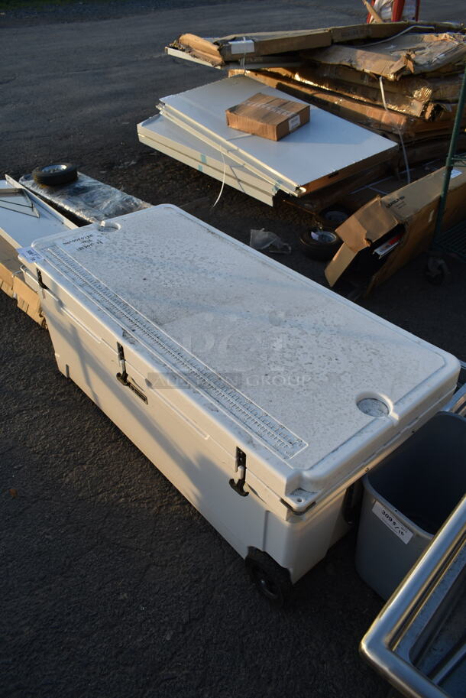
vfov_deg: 67.3
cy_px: 349
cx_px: 233
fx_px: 523
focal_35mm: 27
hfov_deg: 48.0
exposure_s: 1/160
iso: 100
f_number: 6.3
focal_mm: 18
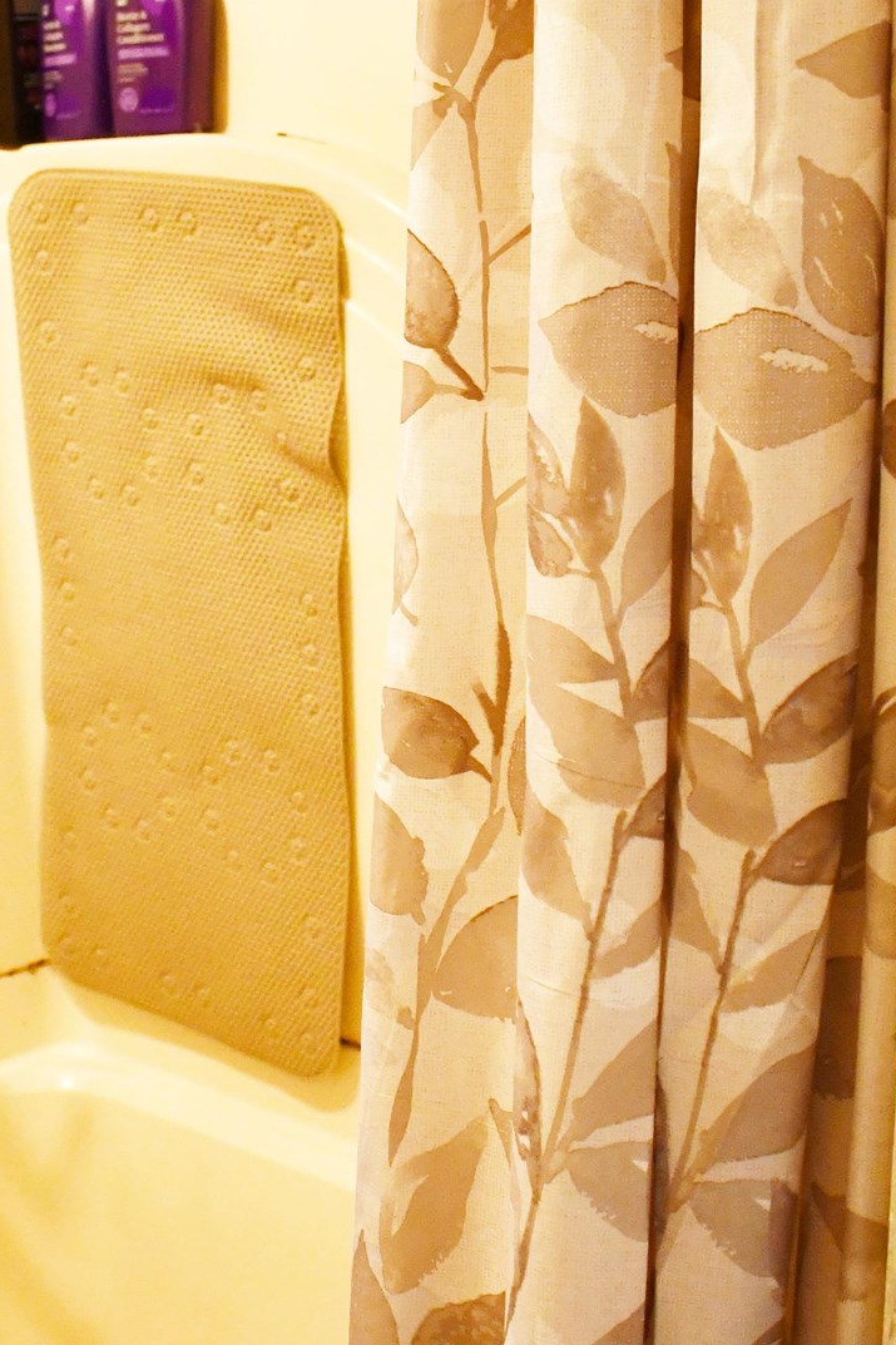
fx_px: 2166
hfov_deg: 22.5
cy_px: 573
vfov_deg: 34.4
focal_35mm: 58
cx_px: 18
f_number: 3.5
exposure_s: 1/125
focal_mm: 18
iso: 2200
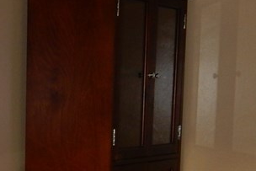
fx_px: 747
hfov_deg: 17.7
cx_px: -115
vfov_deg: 12.7
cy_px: 211
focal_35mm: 105
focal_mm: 5.4
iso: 200
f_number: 4
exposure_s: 1/30
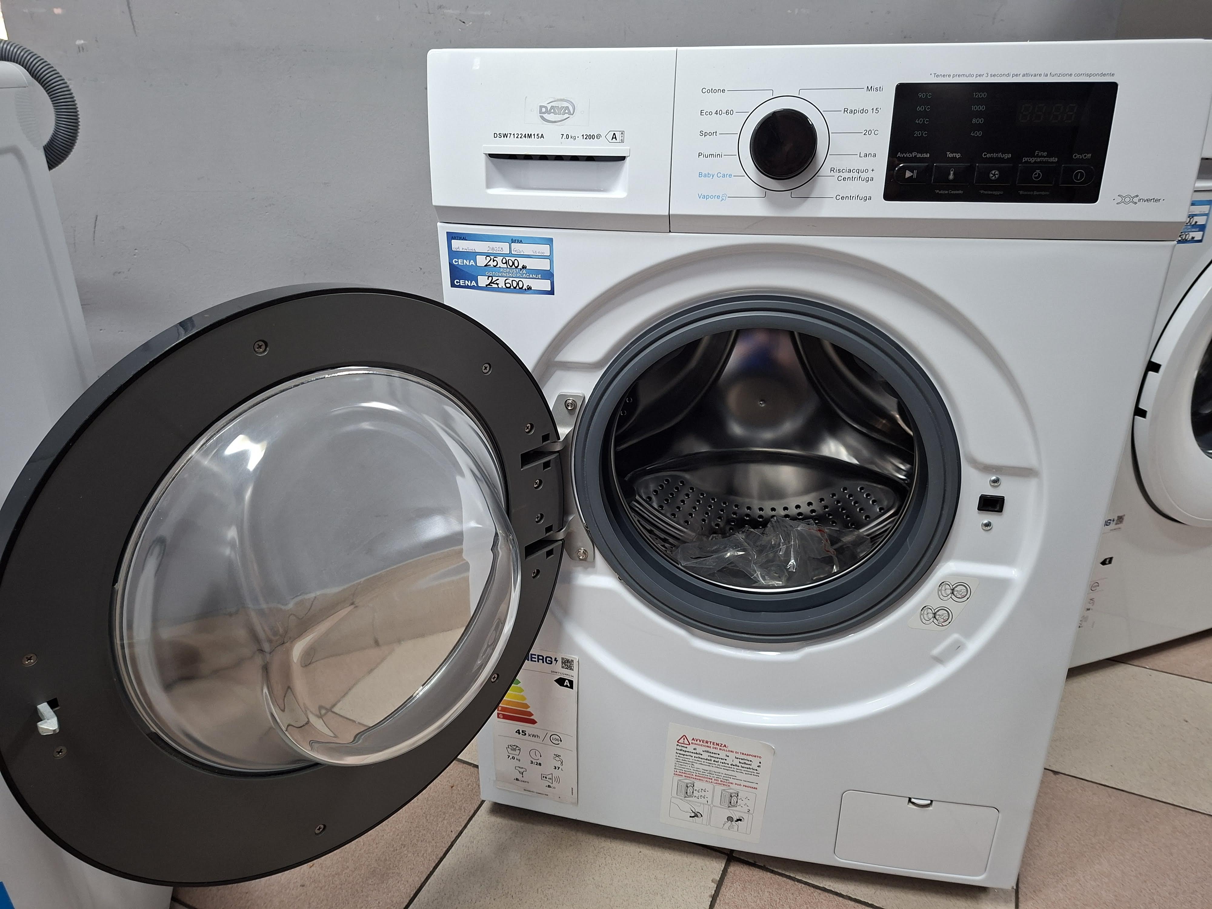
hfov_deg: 73.9
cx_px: 606
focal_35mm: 23
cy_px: 454
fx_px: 805
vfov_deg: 58.9
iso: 250
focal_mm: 5.54
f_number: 1.8
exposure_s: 1/33
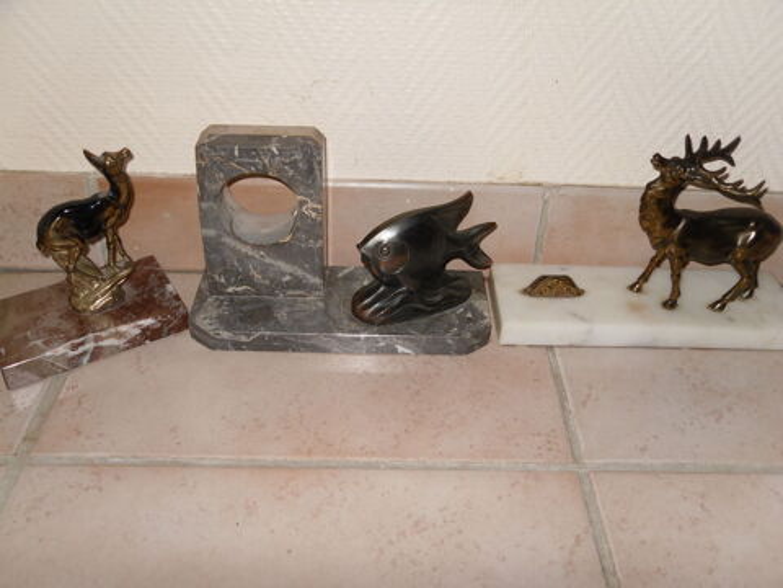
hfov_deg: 52.6
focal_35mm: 35
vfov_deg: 40.7
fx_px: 792
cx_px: 392
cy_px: 294
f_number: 3.5
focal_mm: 6.3
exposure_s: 1/45
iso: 80
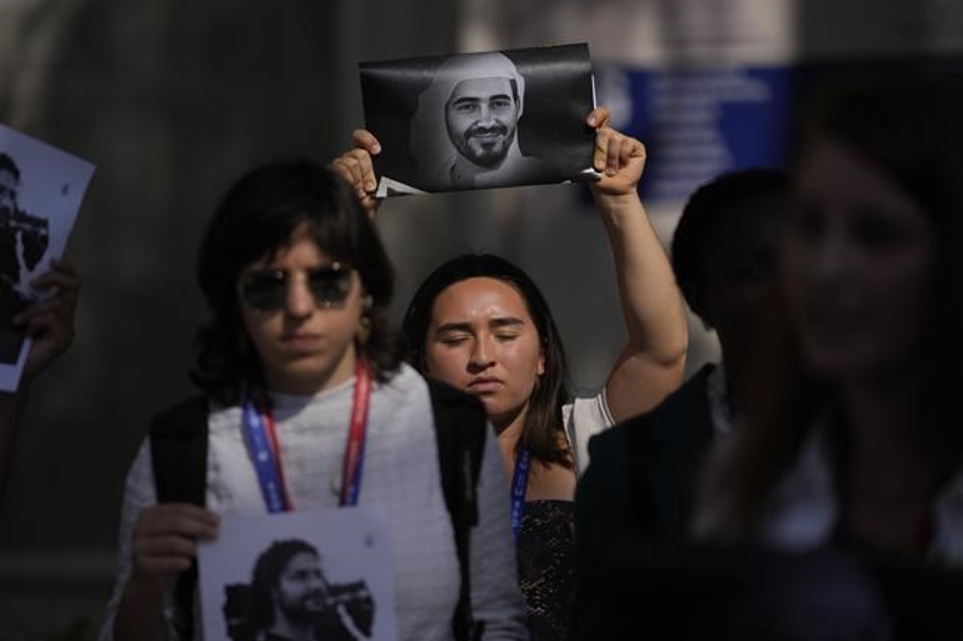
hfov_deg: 12.3
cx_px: 482
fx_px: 4466
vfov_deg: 8.2
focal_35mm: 167
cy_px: 320
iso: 400
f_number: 2.8
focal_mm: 167
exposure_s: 1/25600
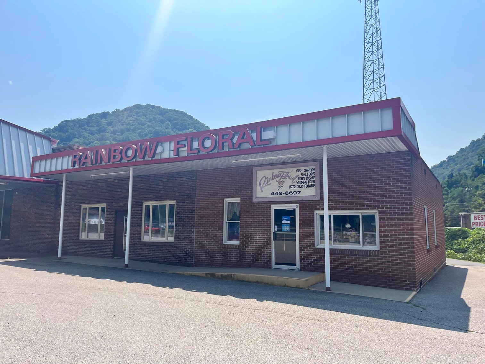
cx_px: 242
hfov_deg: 67.3
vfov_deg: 53.1
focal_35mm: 26
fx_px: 364
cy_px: 182
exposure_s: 1/6173
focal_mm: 5.1
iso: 50
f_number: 1.6
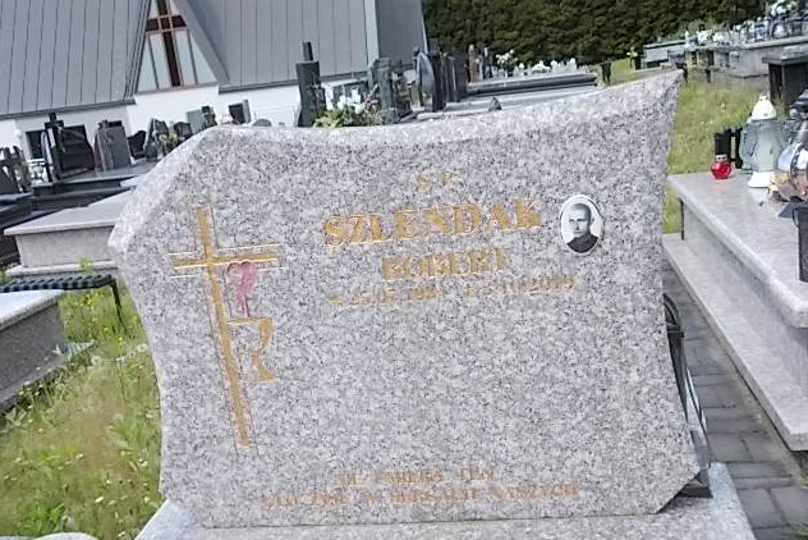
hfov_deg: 48.4
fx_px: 898
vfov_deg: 33.4
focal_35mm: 40
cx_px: 401
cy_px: 306
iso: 80
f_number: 3.1
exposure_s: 1/320
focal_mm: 5.3
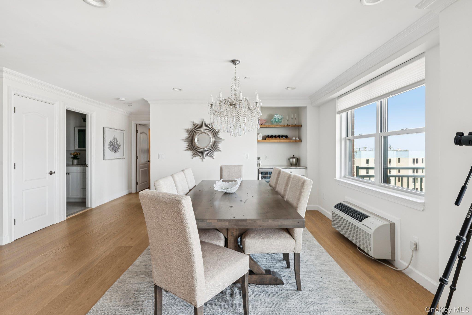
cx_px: 236
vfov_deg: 70.4
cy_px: 158
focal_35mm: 17
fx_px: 223
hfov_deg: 93.3
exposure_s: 1/20
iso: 160
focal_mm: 17
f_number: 9
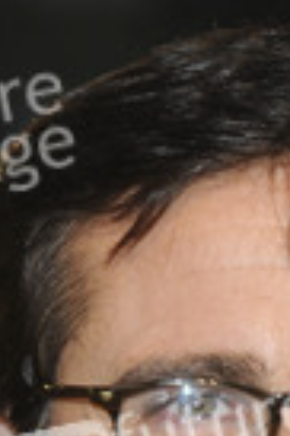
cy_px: 627
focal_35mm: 591
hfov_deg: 2.3
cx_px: 260
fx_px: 7164
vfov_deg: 3.5
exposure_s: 1/160
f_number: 4.5
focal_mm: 135
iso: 400
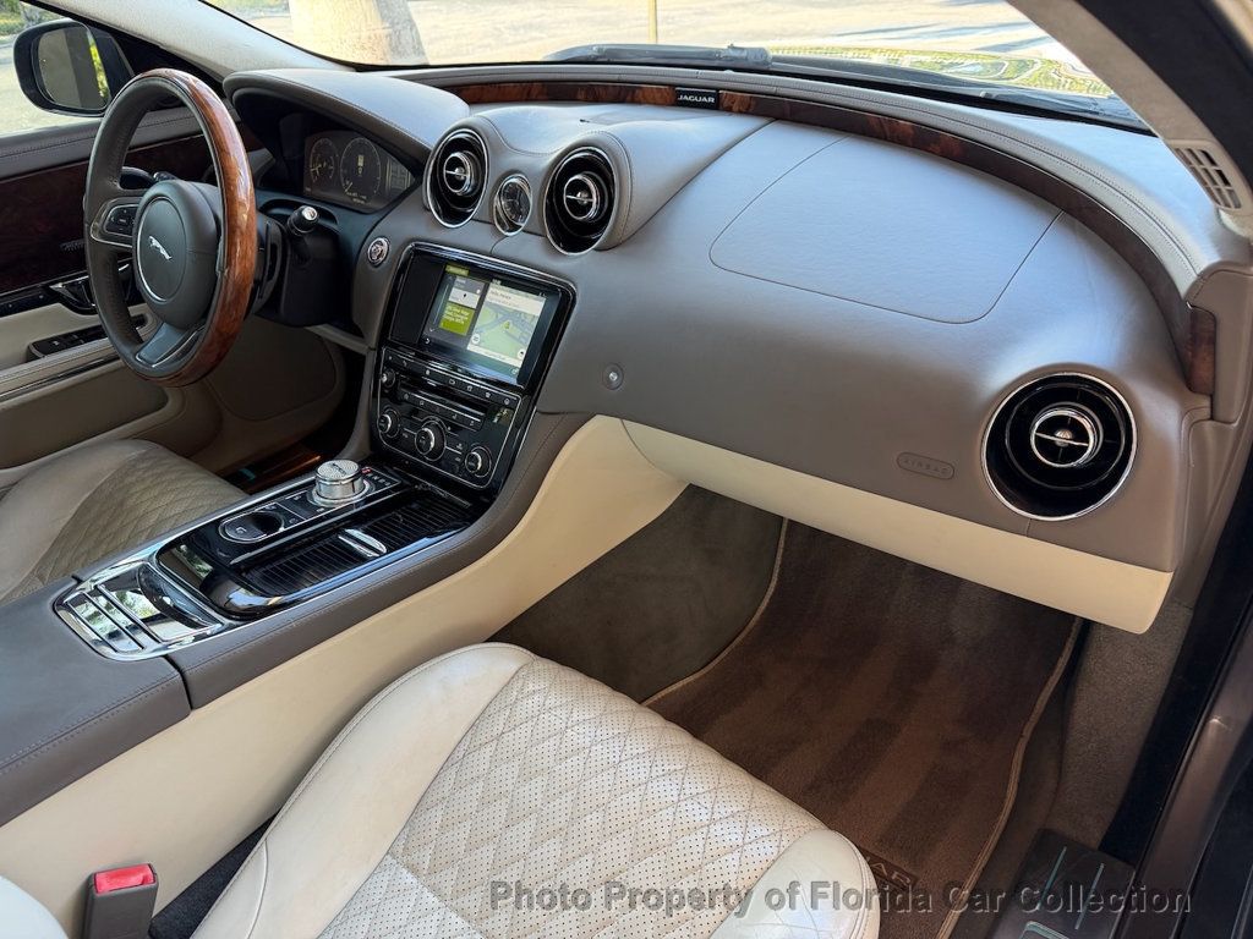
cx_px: 626
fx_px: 869
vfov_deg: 56.8
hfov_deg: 71.6
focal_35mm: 24
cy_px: 470
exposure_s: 1/121
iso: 160
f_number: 1.78
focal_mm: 6.76
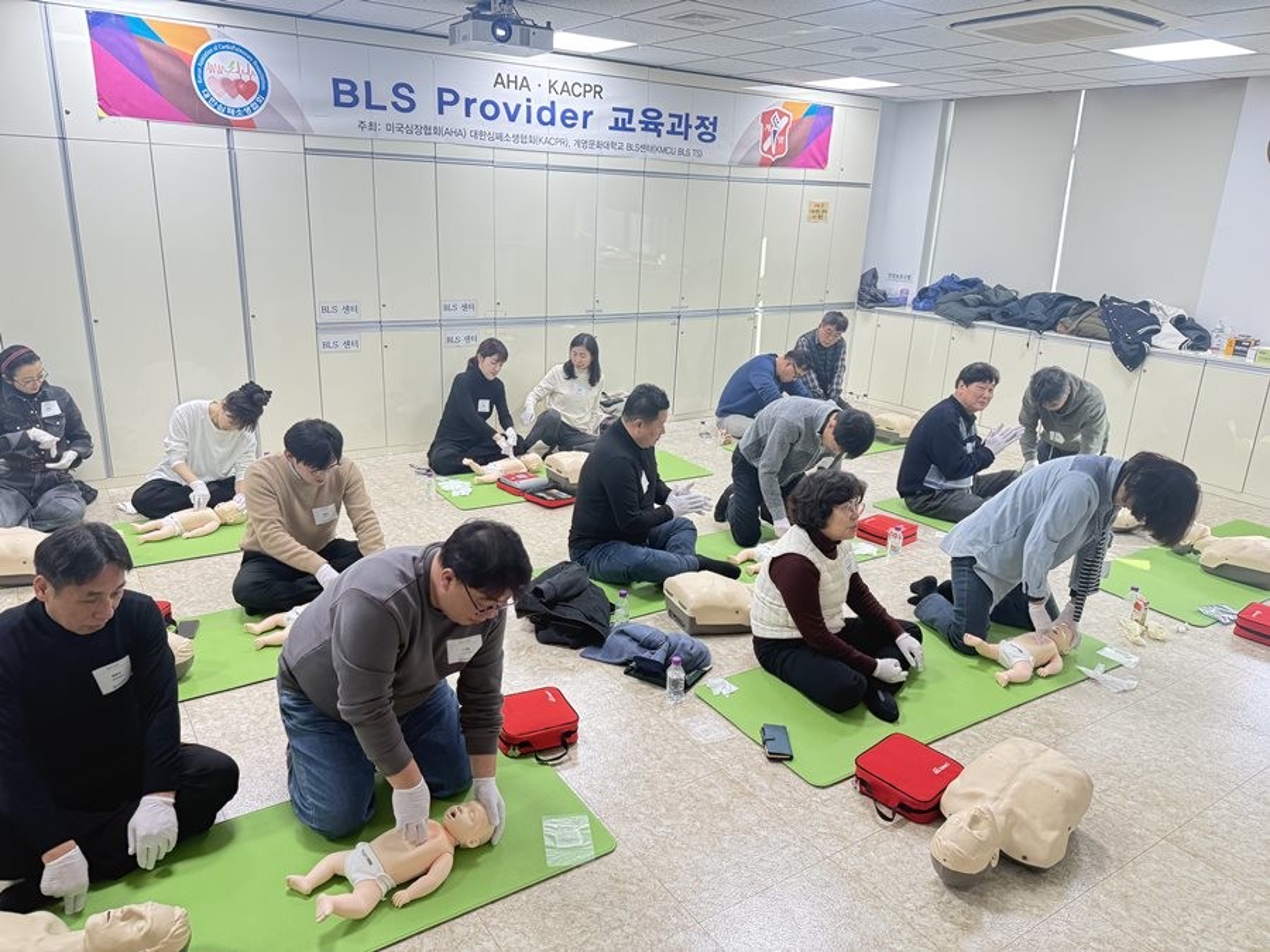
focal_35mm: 24
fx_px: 881
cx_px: 635
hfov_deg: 71.6
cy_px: 476
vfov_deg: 56.8
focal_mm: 6.76
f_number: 1.78
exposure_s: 1/110
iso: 200
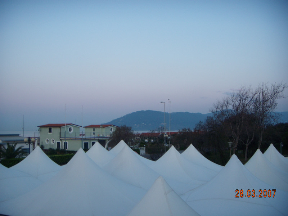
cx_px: 144
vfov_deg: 37.7
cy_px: 108
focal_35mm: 38
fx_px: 316
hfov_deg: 49.0
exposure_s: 1/76.3
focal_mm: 6.4
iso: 64
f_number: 3.5
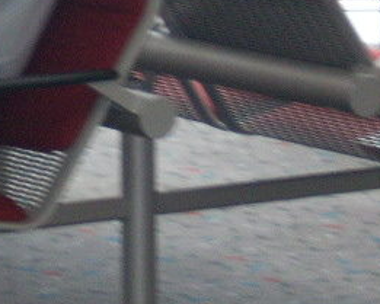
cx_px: -253
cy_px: -67
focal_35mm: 432
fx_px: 4860
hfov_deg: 4.4
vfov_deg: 3.6
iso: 200
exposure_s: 1/30
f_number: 5.2
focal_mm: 18.6
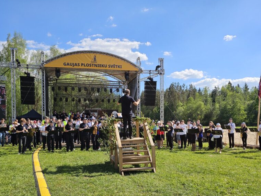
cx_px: 123
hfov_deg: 58.3
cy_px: 128
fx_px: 234
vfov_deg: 44.9
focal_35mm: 31
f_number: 1.7
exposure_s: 1/775
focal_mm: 6.3
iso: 10
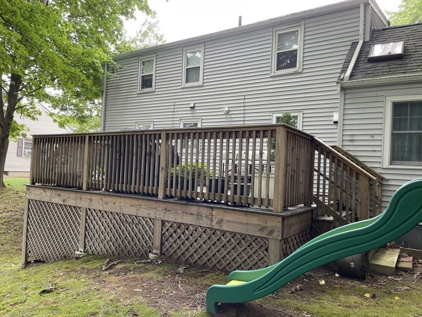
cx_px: 211
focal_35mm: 26
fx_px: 317
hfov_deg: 67.3
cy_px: 158
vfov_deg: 53.1
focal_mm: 4.2
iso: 64
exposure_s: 1/121
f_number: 1.6
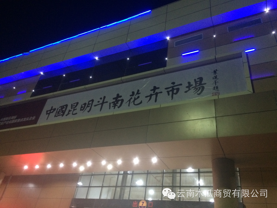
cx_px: 138
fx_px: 232
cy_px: 104
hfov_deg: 61.7
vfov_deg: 48.2
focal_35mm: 29
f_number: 2.2
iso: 250
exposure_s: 1/15
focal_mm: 4.15
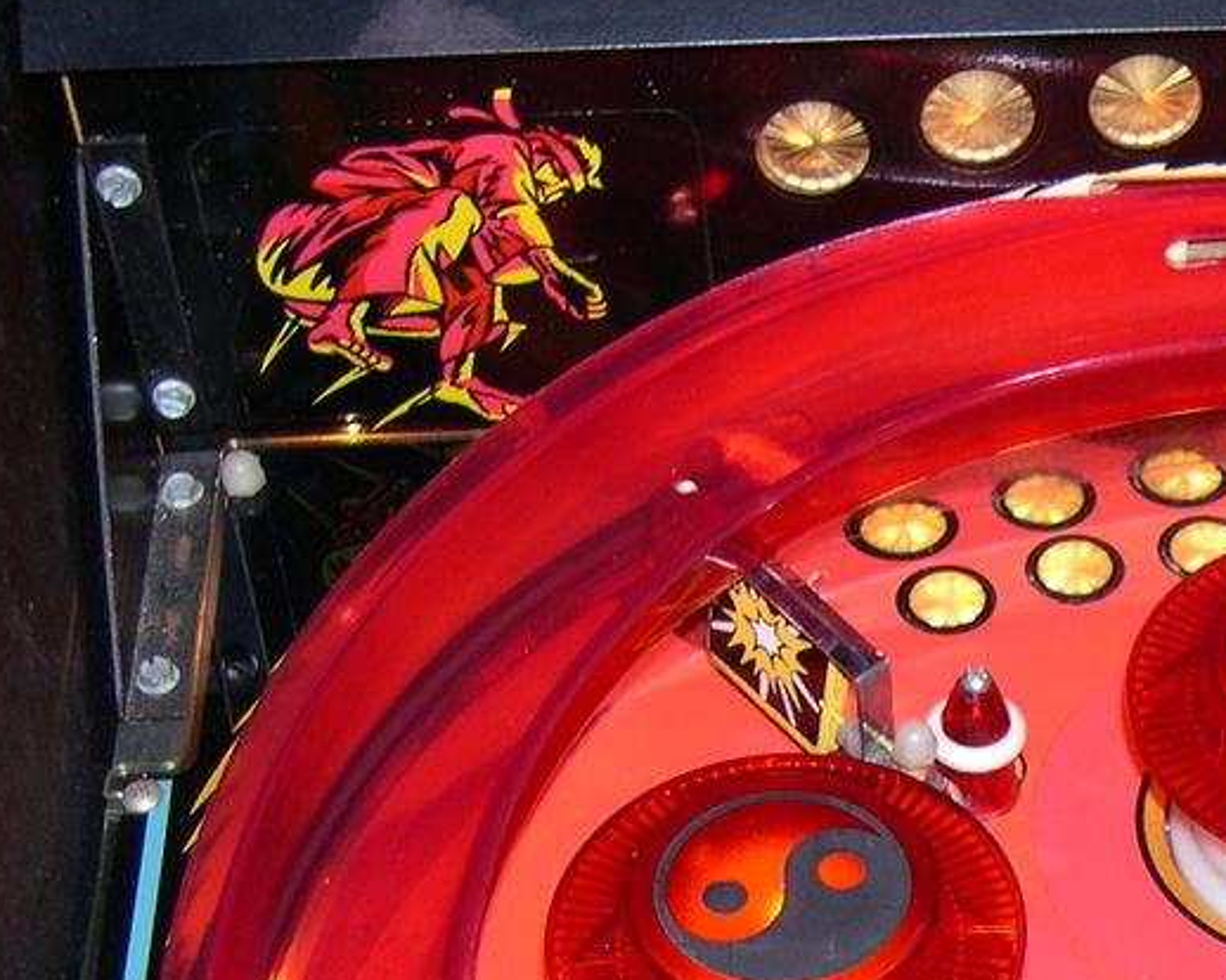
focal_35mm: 86
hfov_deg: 21.1
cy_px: 999
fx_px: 3119
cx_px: 1351
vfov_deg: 17.4
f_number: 2.8
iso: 100
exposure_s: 1/60
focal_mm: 8
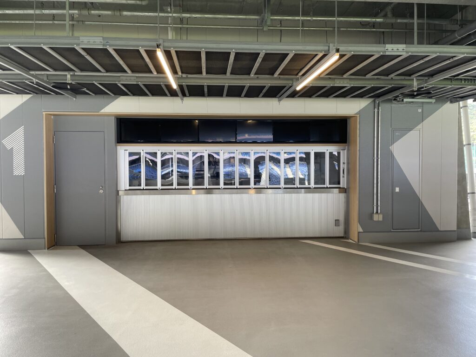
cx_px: 238
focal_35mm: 26
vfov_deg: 53.1
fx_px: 358
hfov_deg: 67.3
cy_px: 178
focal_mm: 4.2
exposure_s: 1/121
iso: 80
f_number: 1.6
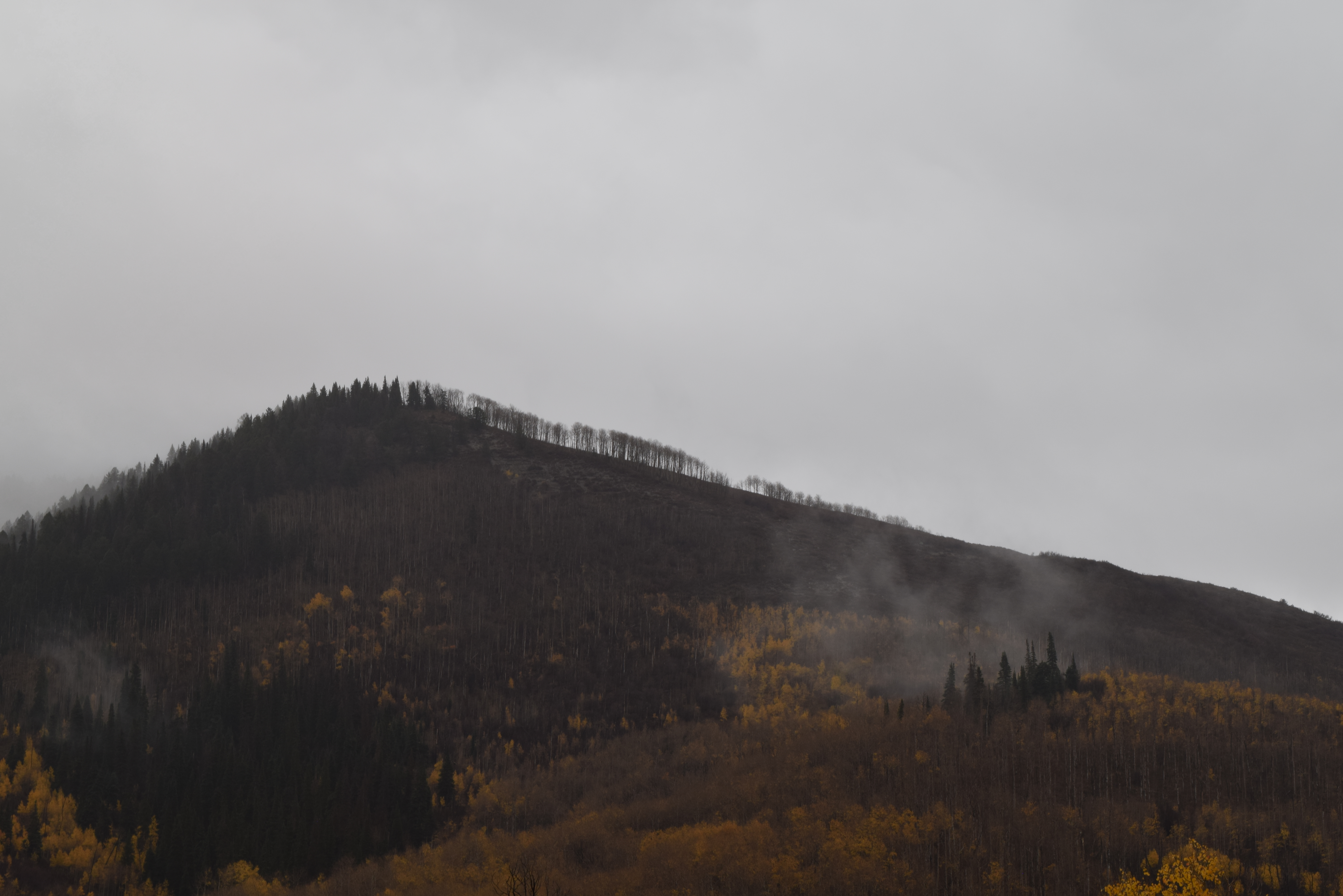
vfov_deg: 16.6
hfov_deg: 24.6
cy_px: 448
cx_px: 672
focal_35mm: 82
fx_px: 3077
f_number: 13
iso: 100
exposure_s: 1/30
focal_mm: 55
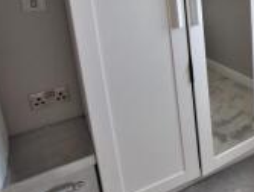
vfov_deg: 32.0
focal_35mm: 41
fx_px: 301
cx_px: 353
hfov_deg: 31.3
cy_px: -8
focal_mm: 10
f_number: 5.6
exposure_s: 1/250
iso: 400
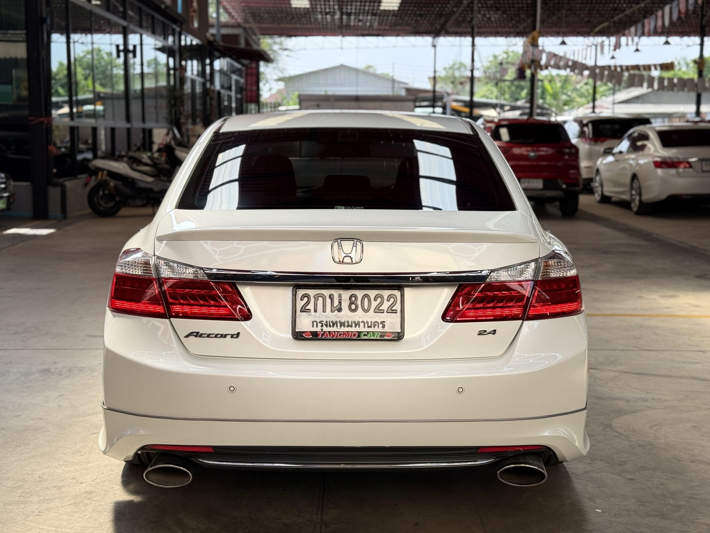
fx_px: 1005
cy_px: 264
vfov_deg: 29.7
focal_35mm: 49
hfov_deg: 38.9
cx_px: 351
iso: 64
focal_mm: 6.76
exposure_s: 1/726
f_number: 1.78
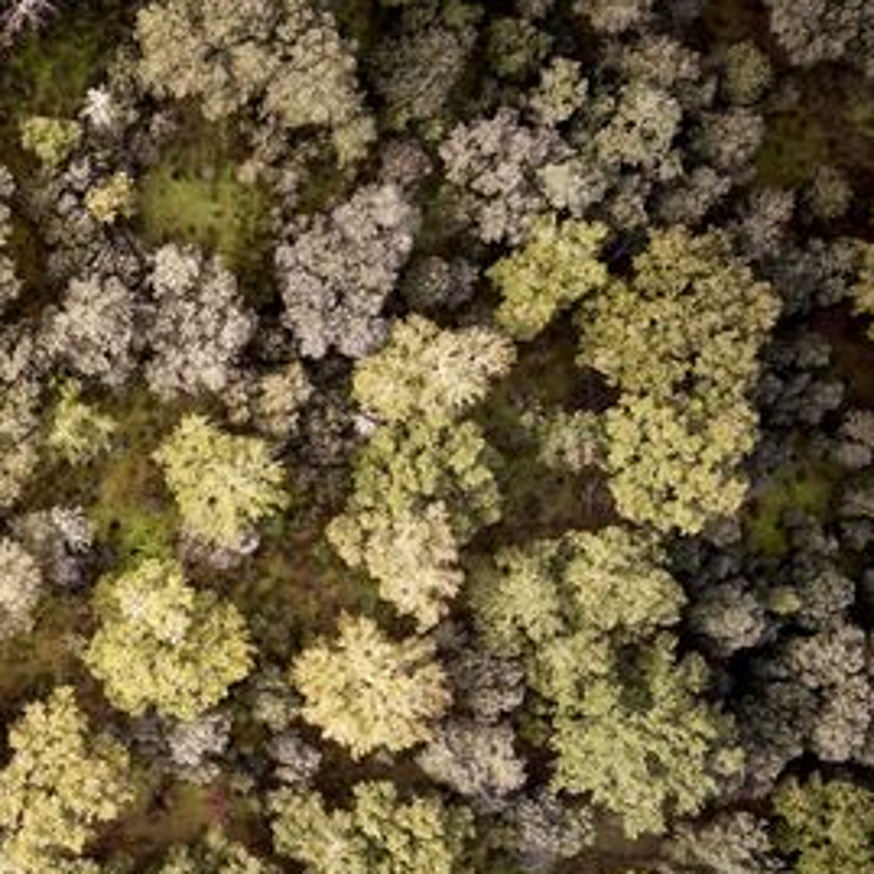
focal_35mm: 53
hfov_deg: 29.1
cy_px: 556
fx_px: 1514
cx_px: -91
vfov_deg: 32.0
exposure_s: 1/100
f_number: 4
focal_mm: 10.26
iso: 100
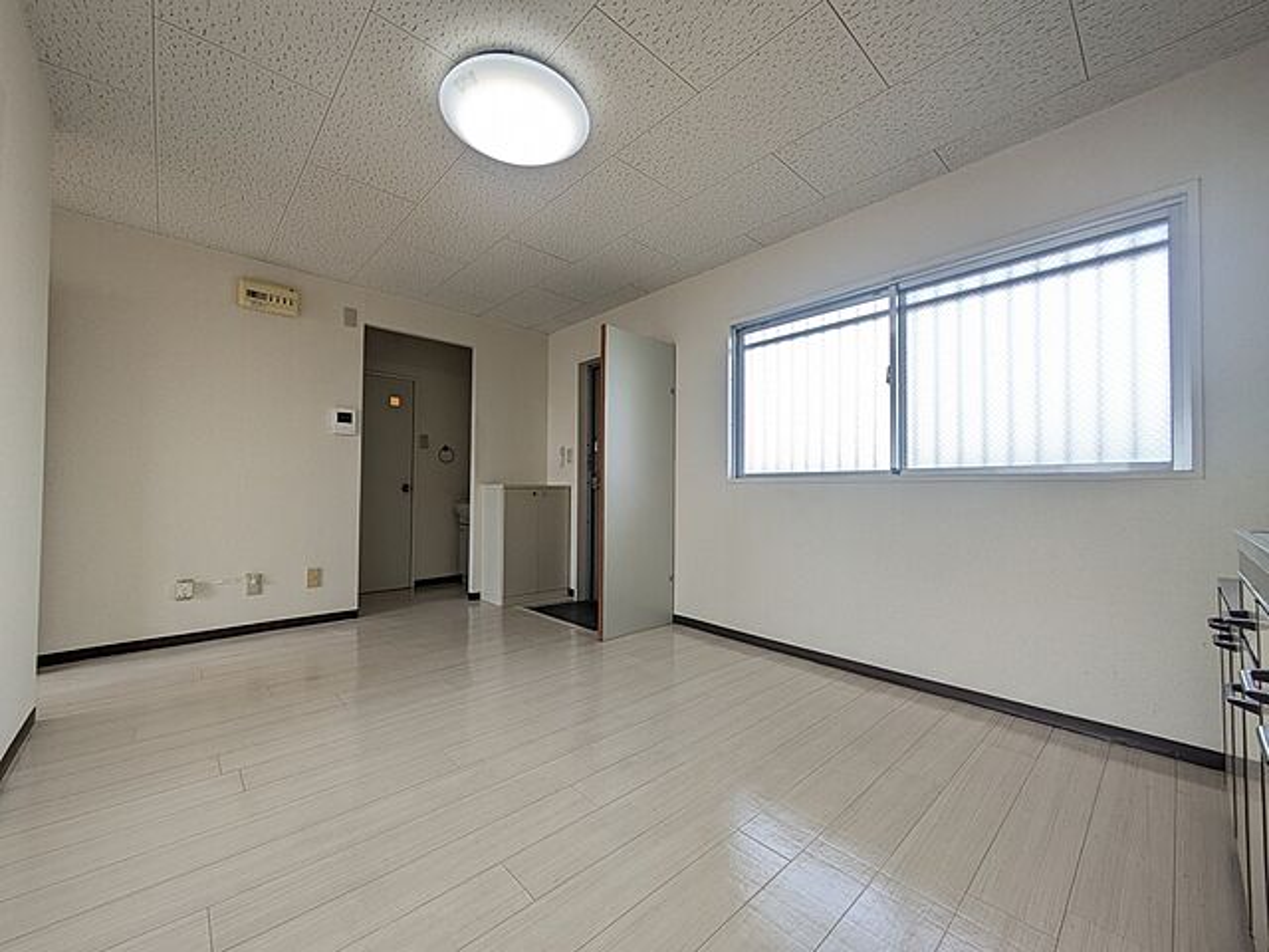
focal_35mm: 14
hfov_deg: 102.1
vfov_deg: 85.7
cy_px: 476
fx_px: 513
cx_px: 634
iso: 49
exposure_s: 1/153
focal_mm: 1.83
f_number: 2.2
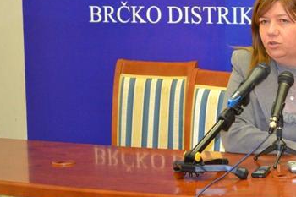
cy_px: 74
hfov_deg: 13.5
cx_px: 252
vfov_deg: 9.1
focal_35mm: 151
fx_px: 1240
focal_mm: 55
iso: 2500
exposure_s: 1/60
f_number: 5.6
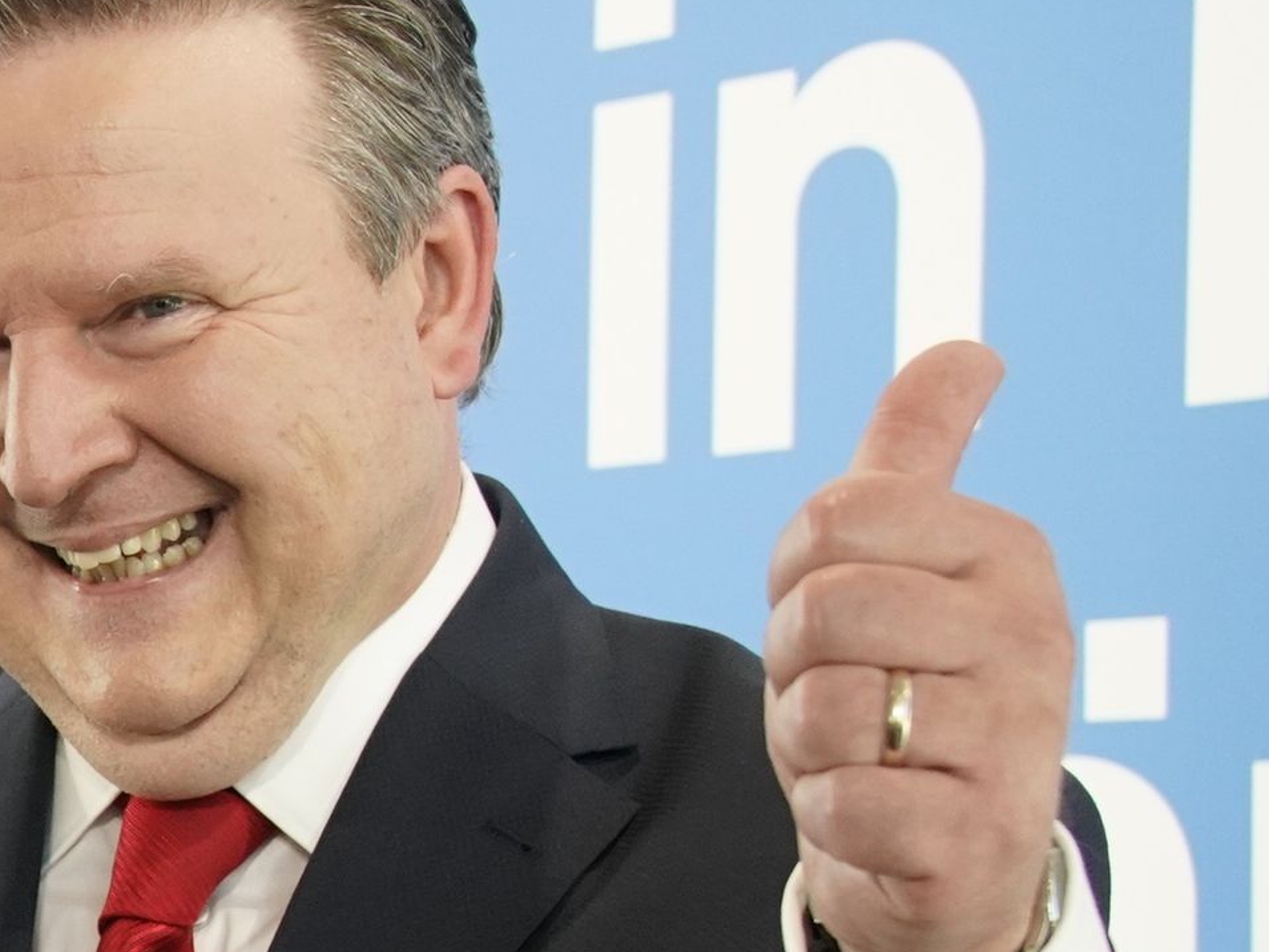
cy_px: 1159
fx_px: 5024
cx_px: -704
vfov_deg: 10.6
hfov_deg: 13.5
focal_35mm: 137
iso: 2000
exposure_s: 1/400
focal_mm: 34
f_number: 5.6
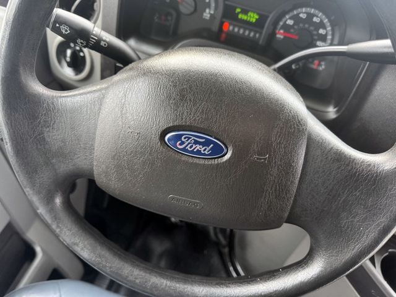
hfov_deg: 71.6
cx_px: 198
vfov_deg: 56.8
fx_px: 275
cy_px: 148
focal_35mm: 24
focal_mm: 6.76
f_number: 1.78
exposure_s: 1/101
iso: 200
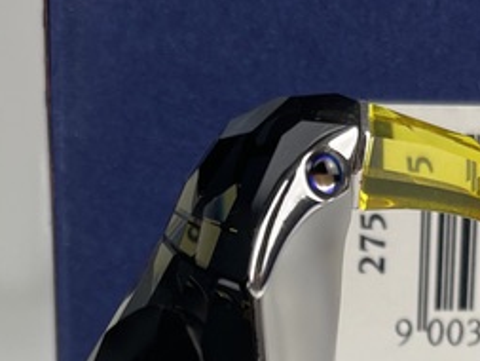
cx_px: 340
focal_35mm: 101
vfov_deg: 13.9
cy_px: 517
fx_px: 1401
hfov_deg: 19.3
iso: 32
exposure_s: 1/127
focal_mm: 5.1
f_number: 1.6
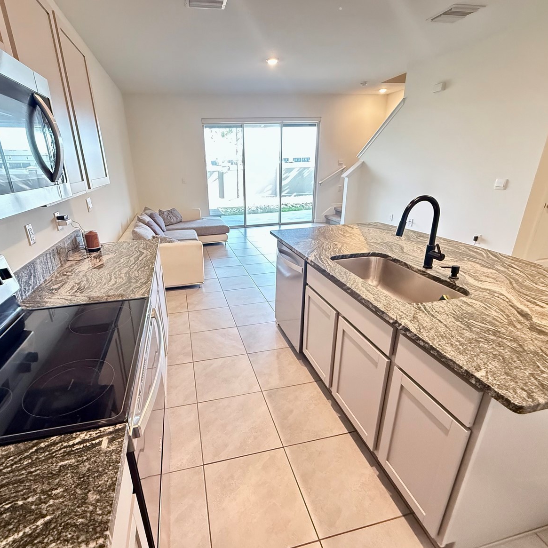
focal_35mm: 17
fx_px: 304
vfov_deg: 84.0
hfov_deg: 83.6
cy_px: 275
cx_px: 243
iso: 1000
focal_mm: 2.22
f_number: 2.2
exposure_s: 1/60
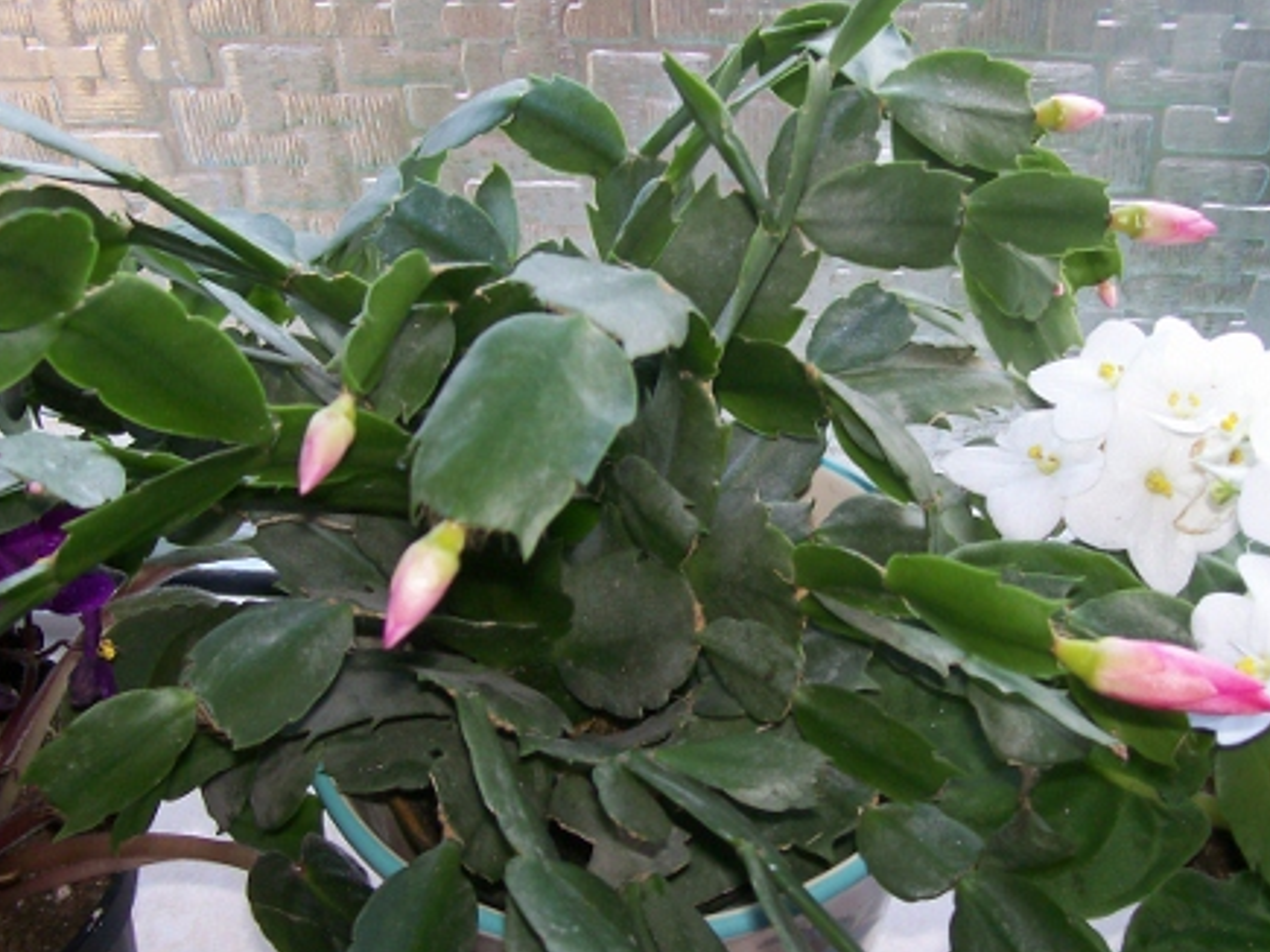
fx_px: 1944
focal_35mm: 53
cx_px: 669
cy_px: 546
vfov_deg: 27.5
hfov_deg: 36.2
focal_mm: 6
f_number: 2.7
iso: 80
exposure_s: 1/64
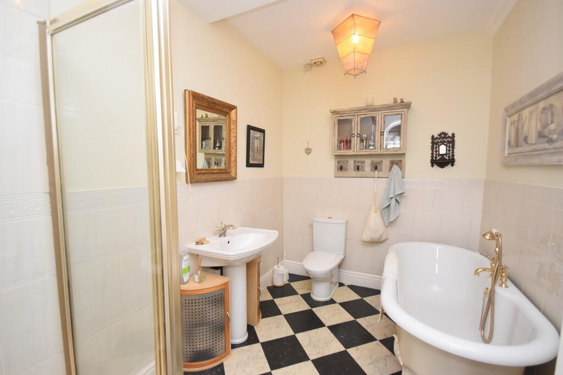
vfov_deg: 77.3
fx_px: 235
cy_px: 188
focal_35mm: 15
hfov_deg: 100.4
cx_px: 282
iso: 1400
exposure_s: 1/125
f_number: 4
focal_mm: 10
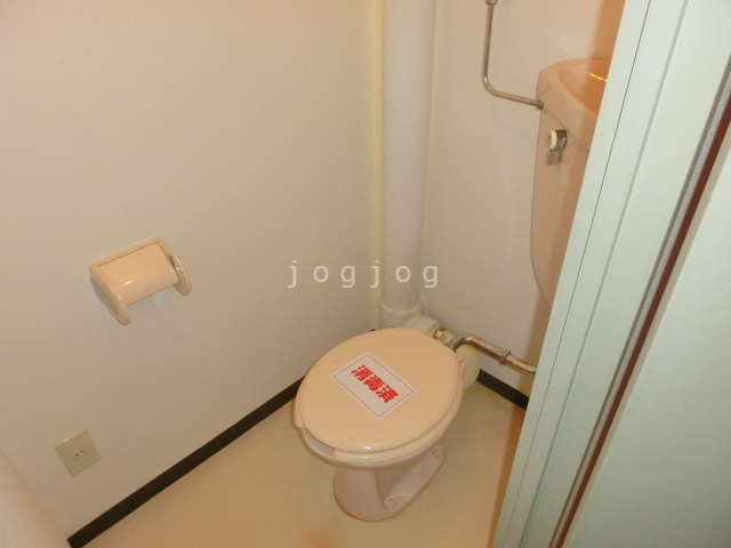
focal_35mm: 24
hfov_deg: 71.6
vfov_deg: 56.8
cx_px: 366
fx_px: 507
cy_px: 274
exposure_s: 1/250
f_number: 3
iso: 400
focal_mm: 4.24
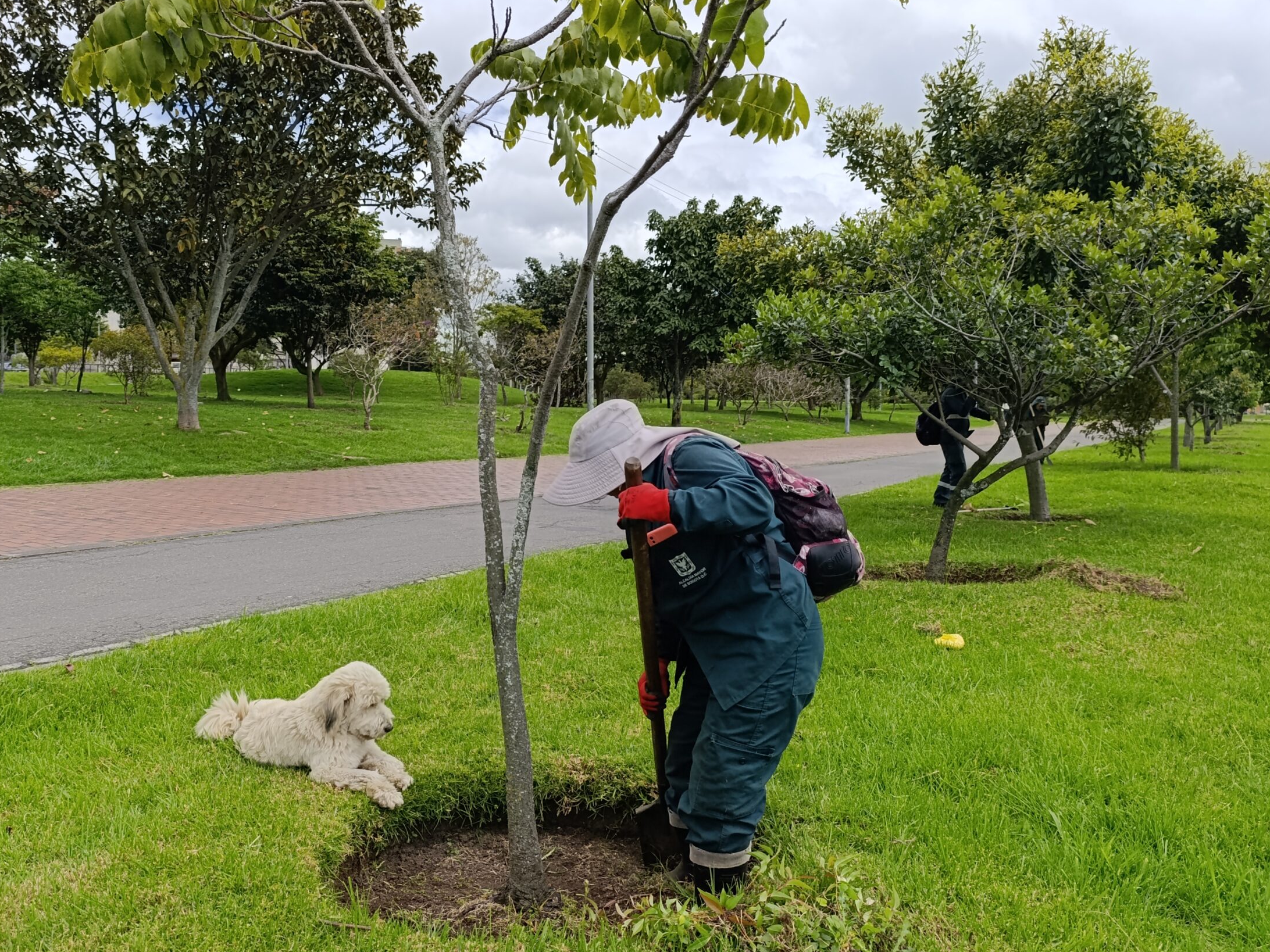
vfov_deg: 51.3
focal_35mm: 27
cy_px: 459
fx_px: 991
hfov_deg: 65.0
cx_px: 543
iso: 50
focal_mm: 6.14
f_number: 1.6
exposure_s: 1/732
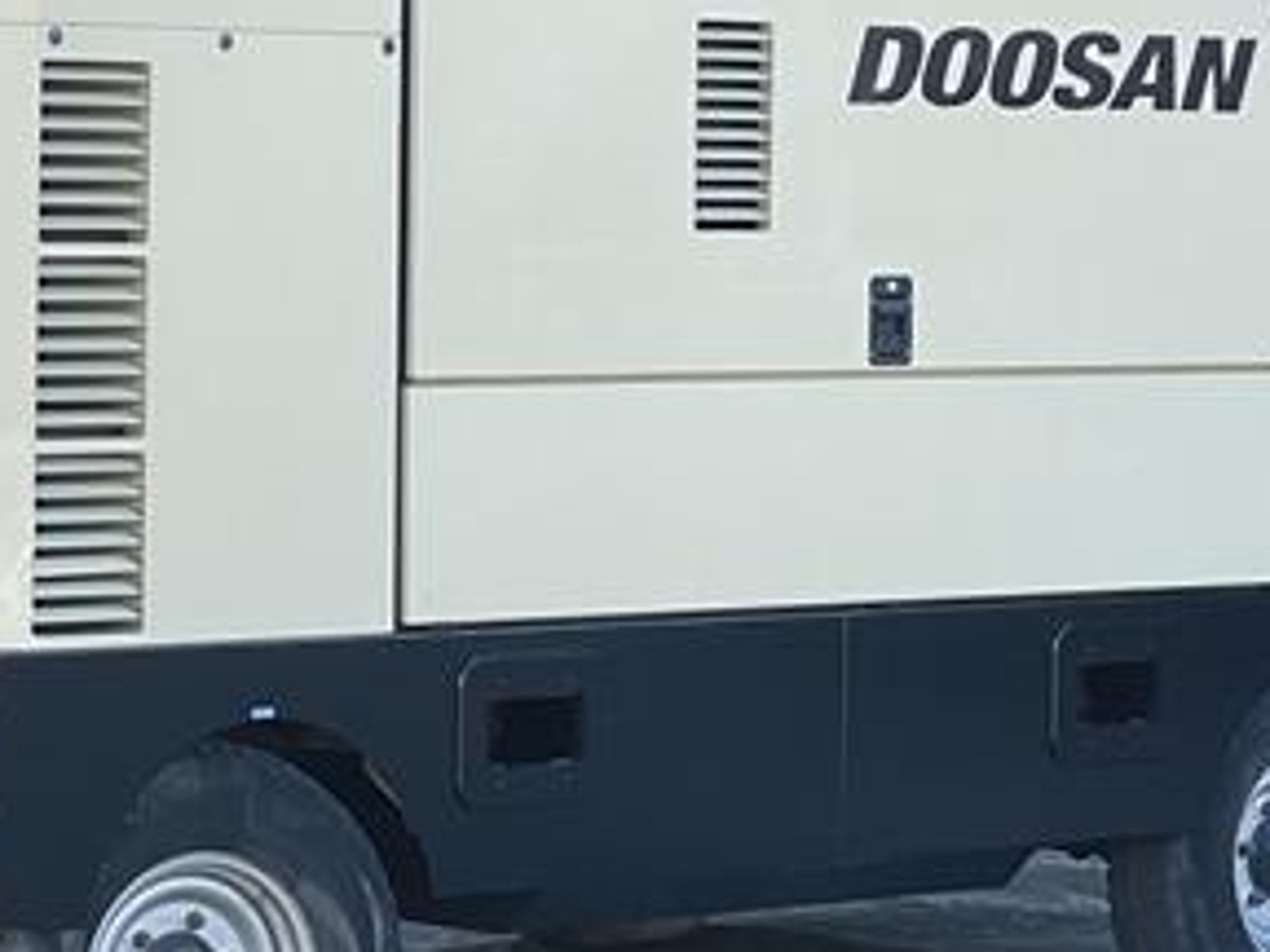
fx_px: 6531
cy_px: 247
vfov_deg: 8.3
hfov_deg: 11.0
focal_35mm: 178
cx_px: 88
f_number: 2.2
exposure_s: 1/123
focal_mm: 7.5
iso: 20
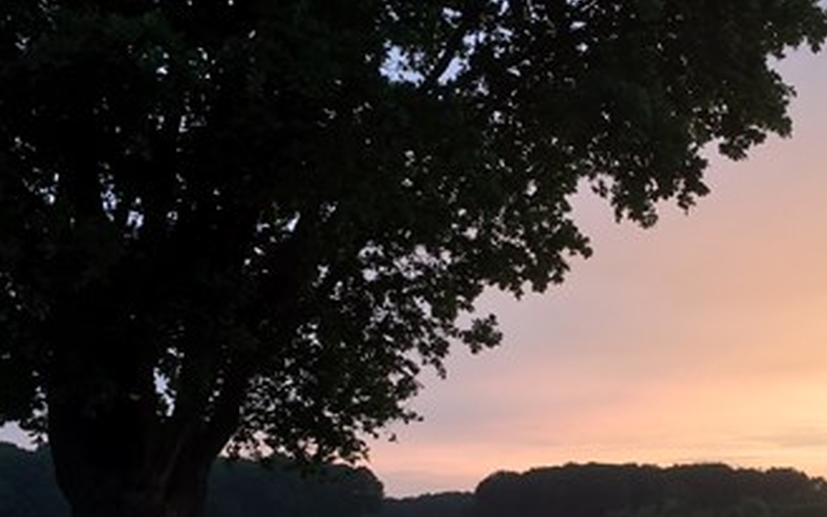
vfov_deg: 21.3
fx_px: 1352
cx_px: 620
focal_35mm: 60
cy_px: 444
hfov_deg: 33.3
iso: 25
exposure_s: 1/50
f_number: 2.2
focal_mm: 4.15
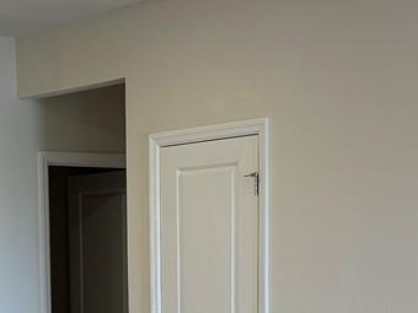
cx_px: 100
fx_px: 1365
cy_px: 462
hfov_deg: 17.3
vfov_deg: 12.5
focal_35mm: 113
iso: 80
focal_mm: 6.76
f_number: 1.78
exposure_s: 1/120
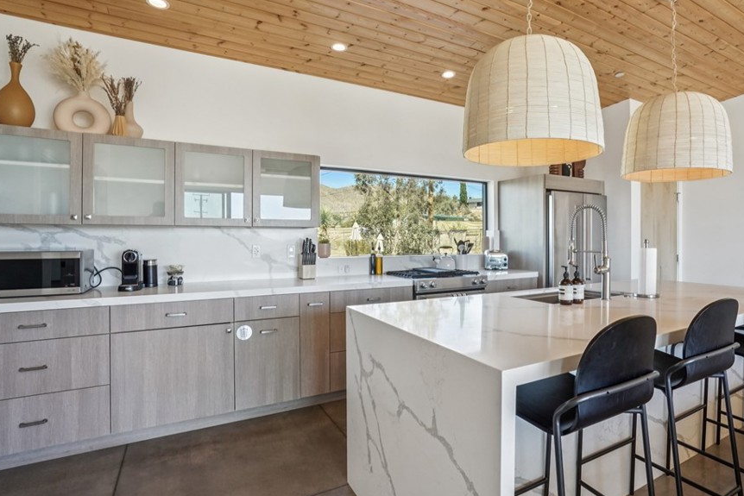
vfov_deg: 64.5
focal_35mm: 19
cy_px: 232
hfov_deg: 86.1
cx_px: 436
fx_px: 393
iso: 3200
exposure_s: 1/200
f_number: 16
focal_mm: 16
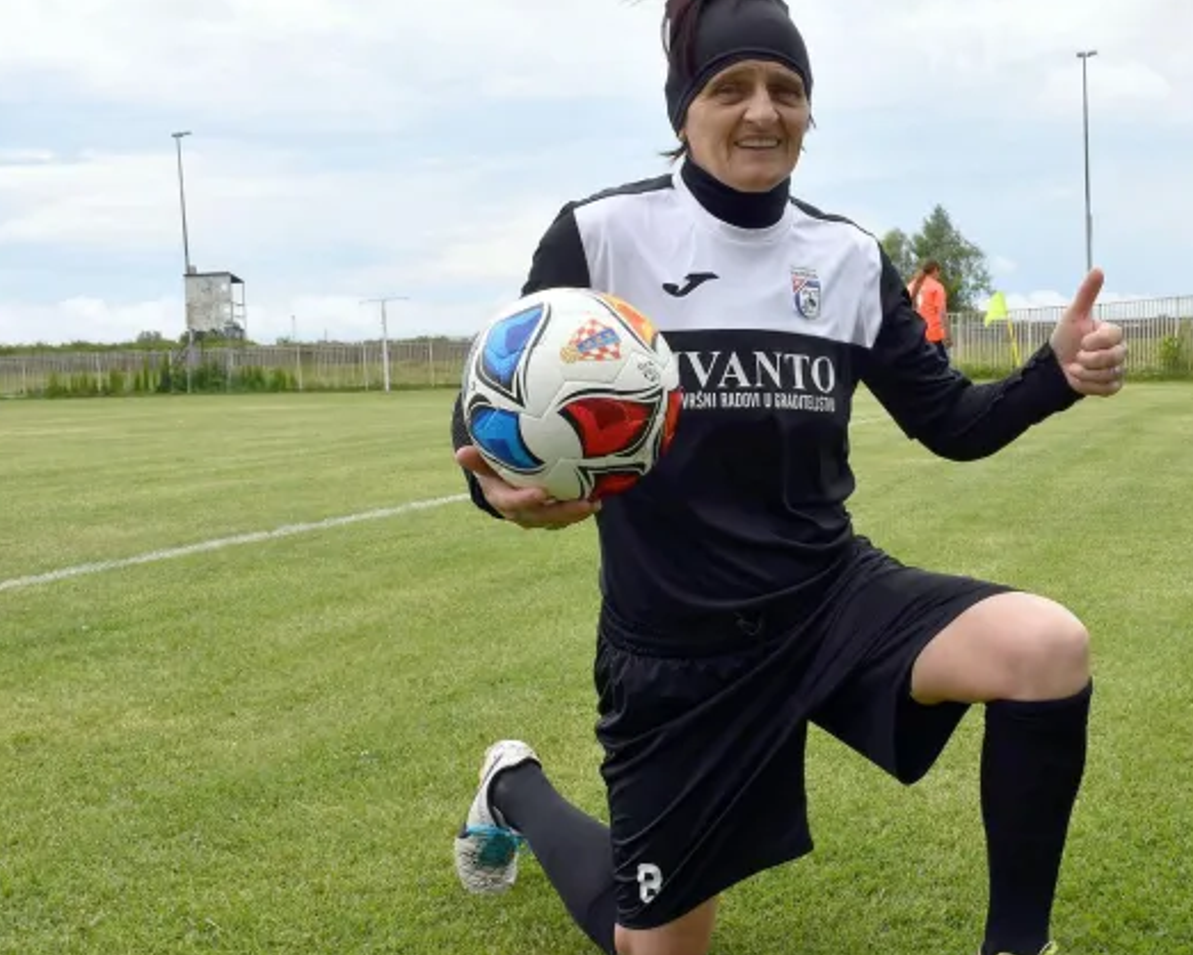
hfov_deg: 40.4
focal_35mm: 45
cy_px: 521
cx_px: 843
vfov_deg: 33.4
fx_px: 1589
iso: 400
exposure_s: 1/500
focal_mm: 22
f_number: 11
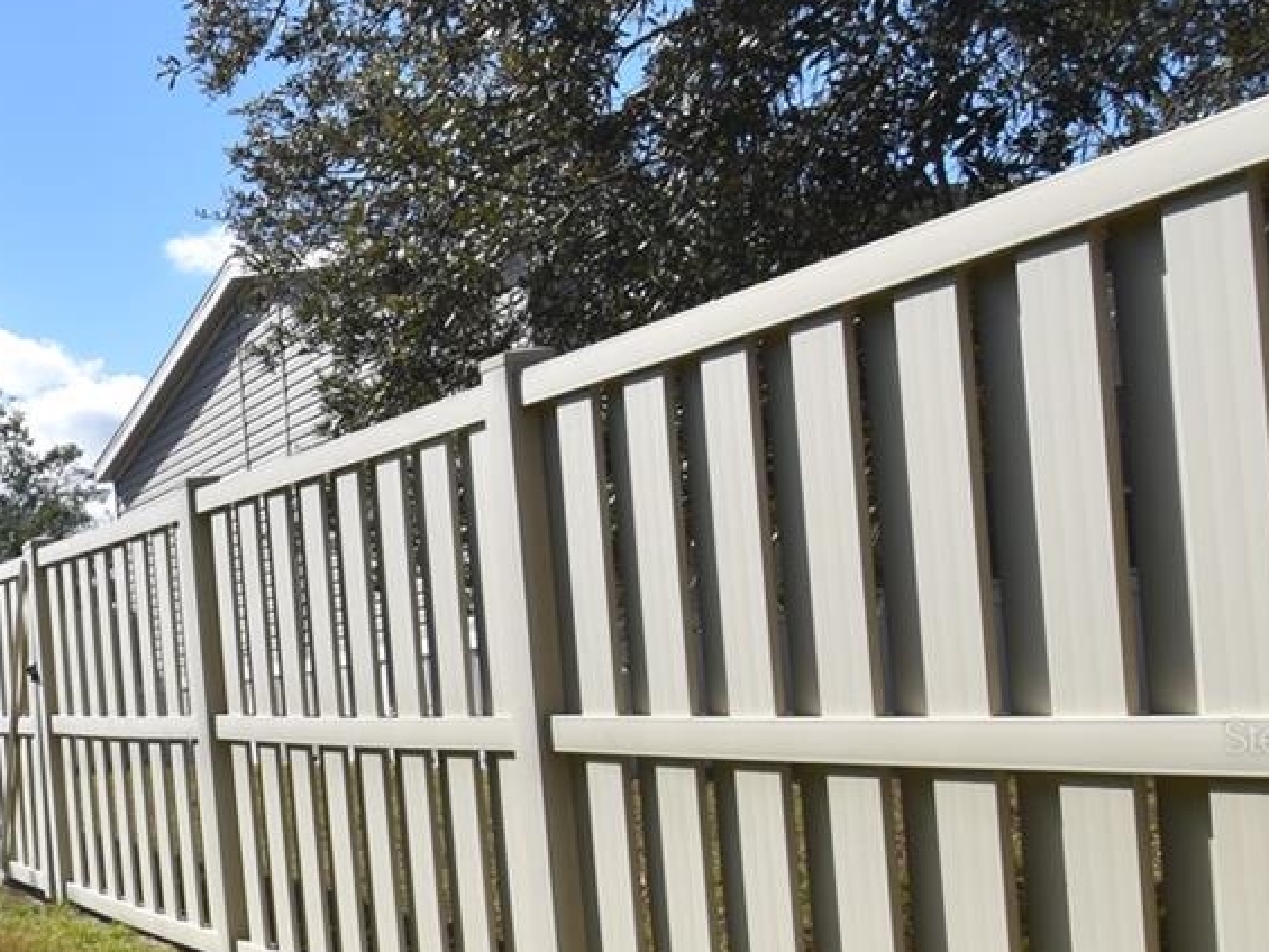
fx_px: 1797
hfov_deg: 30.7
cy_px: 736
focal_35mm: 49
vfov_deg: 29.1
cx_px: -373
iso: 100
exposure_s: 1/200
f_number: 10
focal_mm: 12
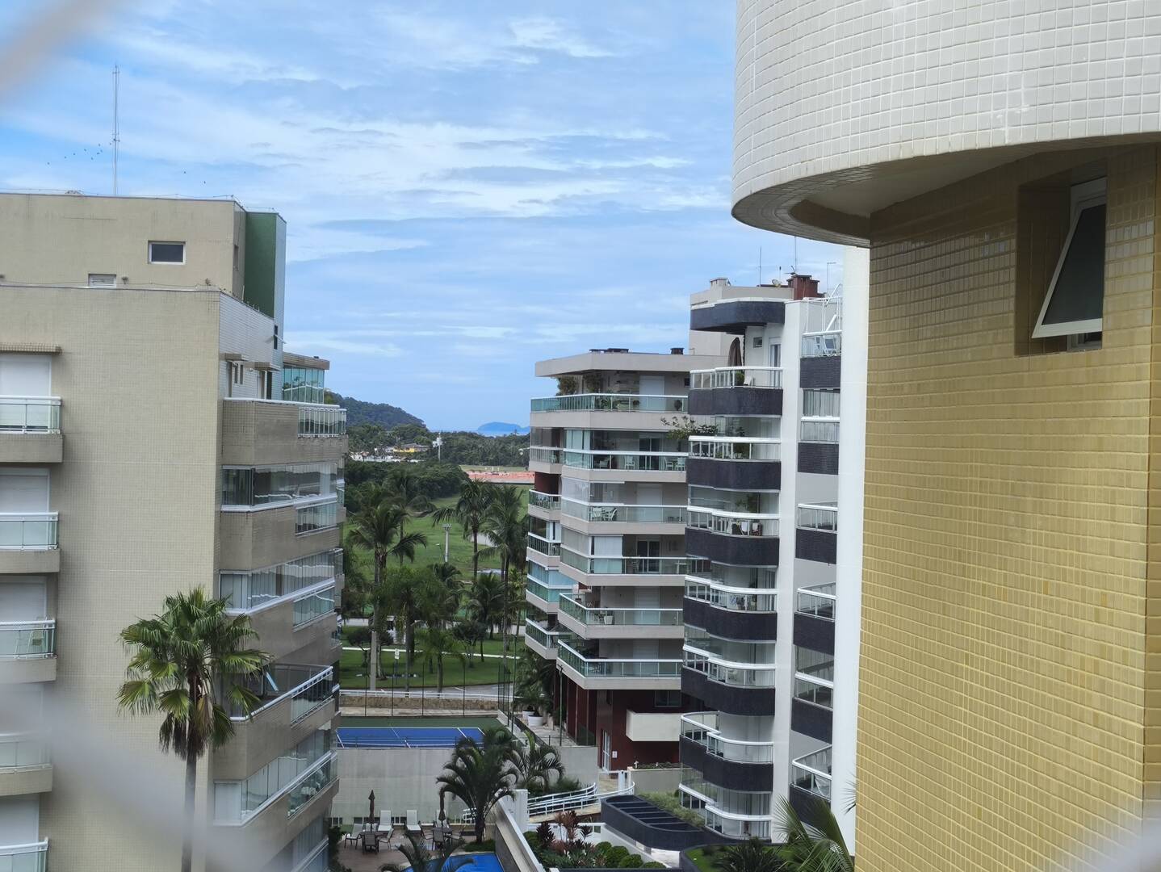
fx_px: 2013
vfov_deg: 24.4
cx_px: 580
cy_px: 436
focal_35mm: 60
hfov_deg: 32.2
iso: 50
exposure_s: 1/1046
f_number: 1.7
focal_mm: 4.71
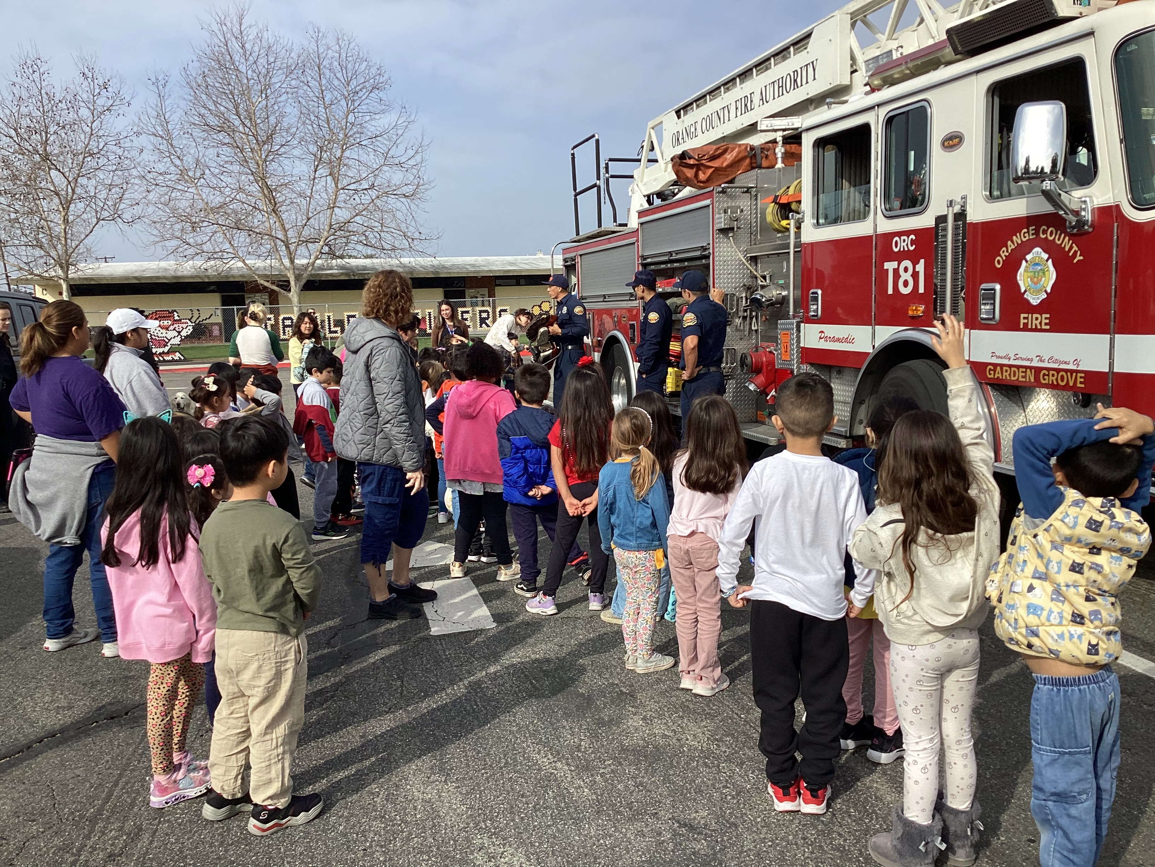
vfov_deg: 45.4
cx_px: 578
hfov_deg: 58.4
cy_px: 434
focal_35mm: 31
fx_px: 1034
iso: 25
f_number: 2.4
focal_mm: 3.3
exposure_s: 1/1567
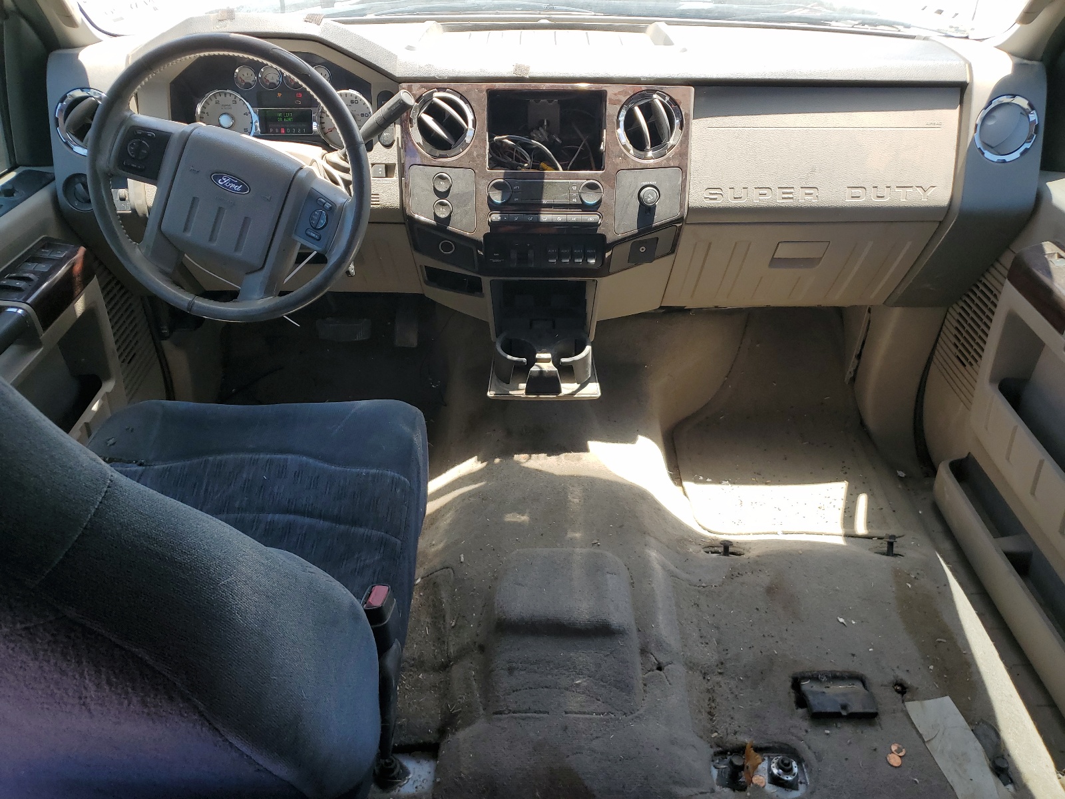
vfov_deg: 53.1
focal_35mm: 26
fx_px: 800
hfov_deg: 67.3
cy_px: 400
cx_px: 532
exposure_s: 1/400
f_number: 1.5
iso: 50
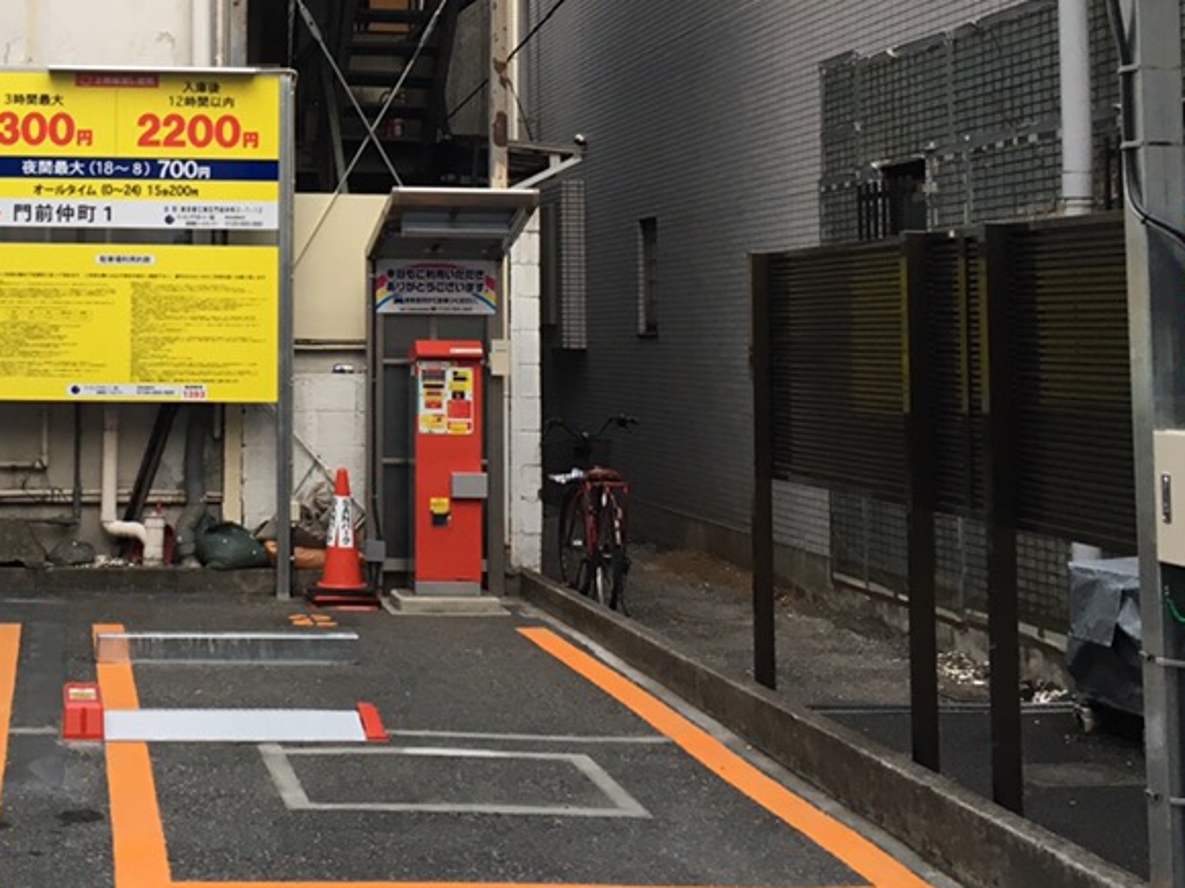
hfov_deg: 31.2
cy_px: 147
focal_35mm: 60
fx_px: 2054
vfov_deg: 24.0
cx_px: 198
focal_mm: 4.15
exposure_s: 1/40
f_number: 2.2
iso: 32
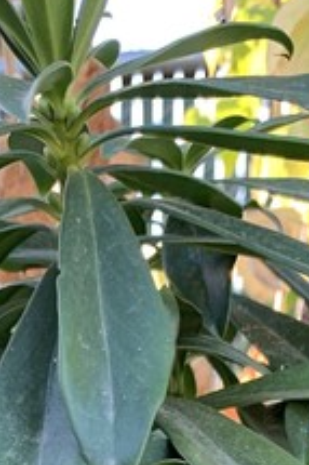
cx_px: 147
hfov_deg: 14.5
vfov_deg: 18.2
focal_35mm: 94
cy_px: 778
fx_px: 1212
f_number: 1.8
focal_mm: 4.25
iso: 80
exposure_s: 1/121
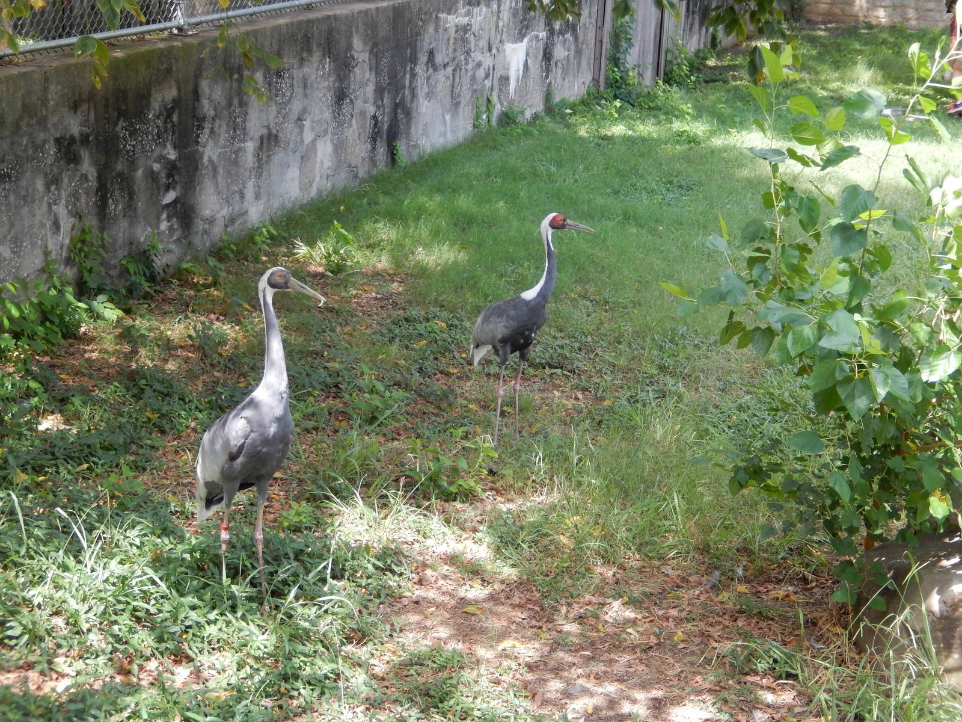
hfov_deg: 26.7
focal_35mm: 73
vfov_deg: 20.2
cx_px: 481
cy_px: 361
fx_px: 2029
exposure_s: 1/250
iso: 360
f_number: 4.9
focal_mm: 13.1
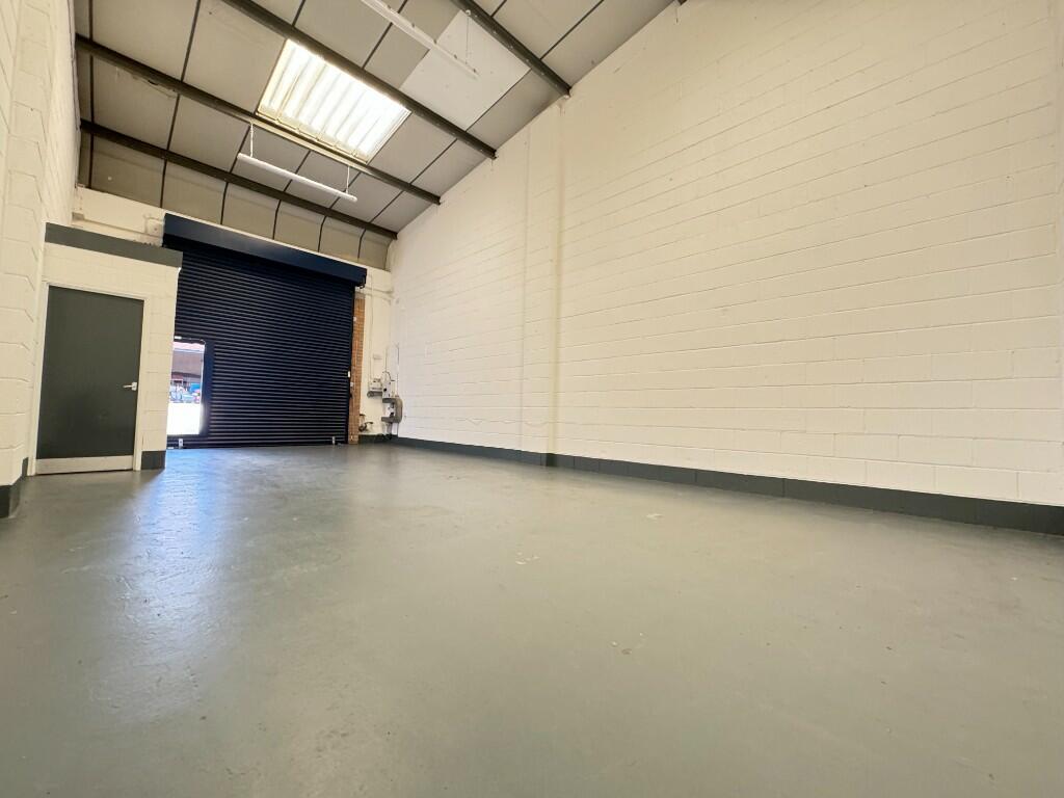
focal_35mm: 14
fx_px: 430
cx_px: 532
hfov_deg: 102.1
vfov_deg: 85.7
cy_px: 399
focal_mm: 2.22
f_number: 2.2
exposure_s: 1/60
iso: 400
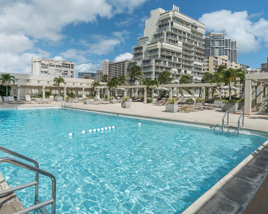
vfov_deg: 70.8
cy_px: 111
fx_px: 151
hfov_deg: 82.1
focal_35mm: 19
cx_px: 105
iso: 200
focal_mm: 16
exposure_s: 1/500
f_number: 8
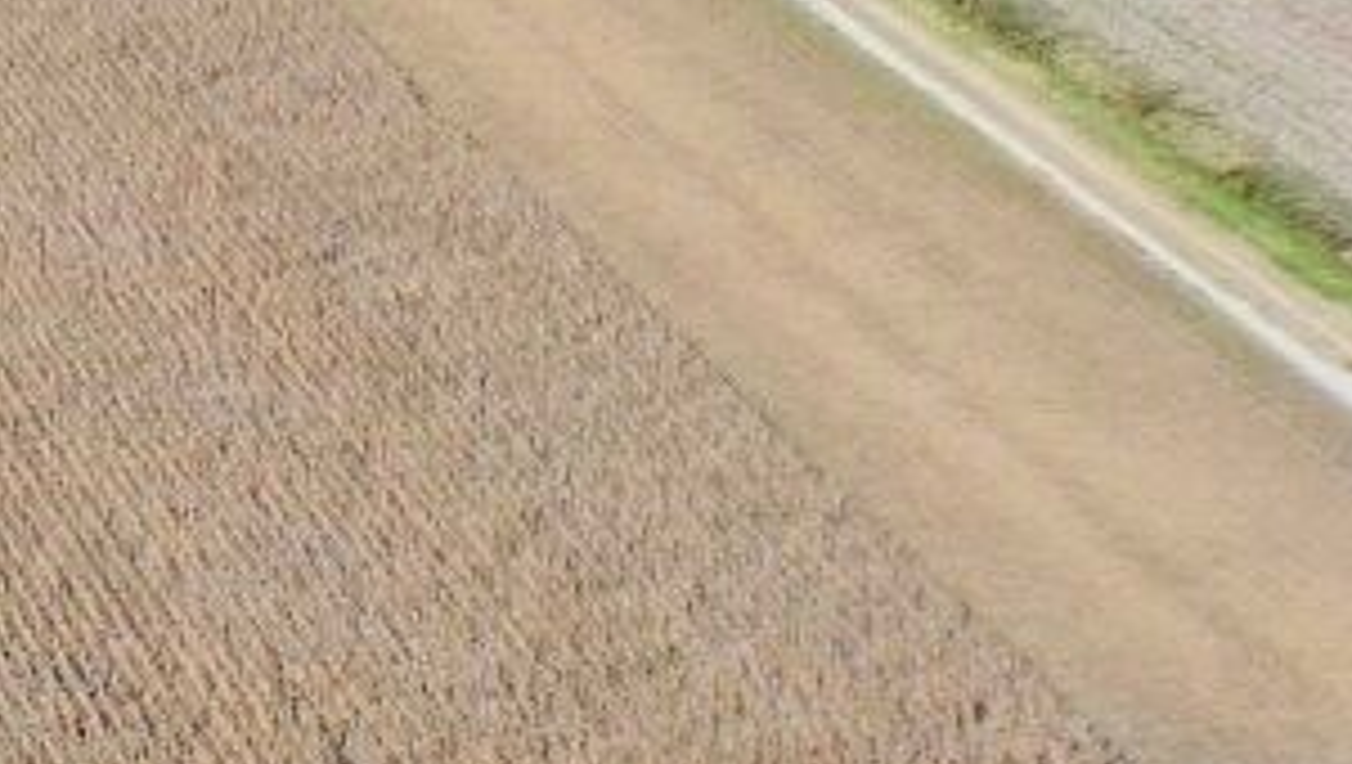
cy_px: -202
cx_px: -1455
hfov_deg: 12.7
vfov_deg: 8.2
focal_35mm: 146
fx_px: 5239
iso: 100
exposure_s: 1/1000
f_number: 4.5
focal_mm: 10.26
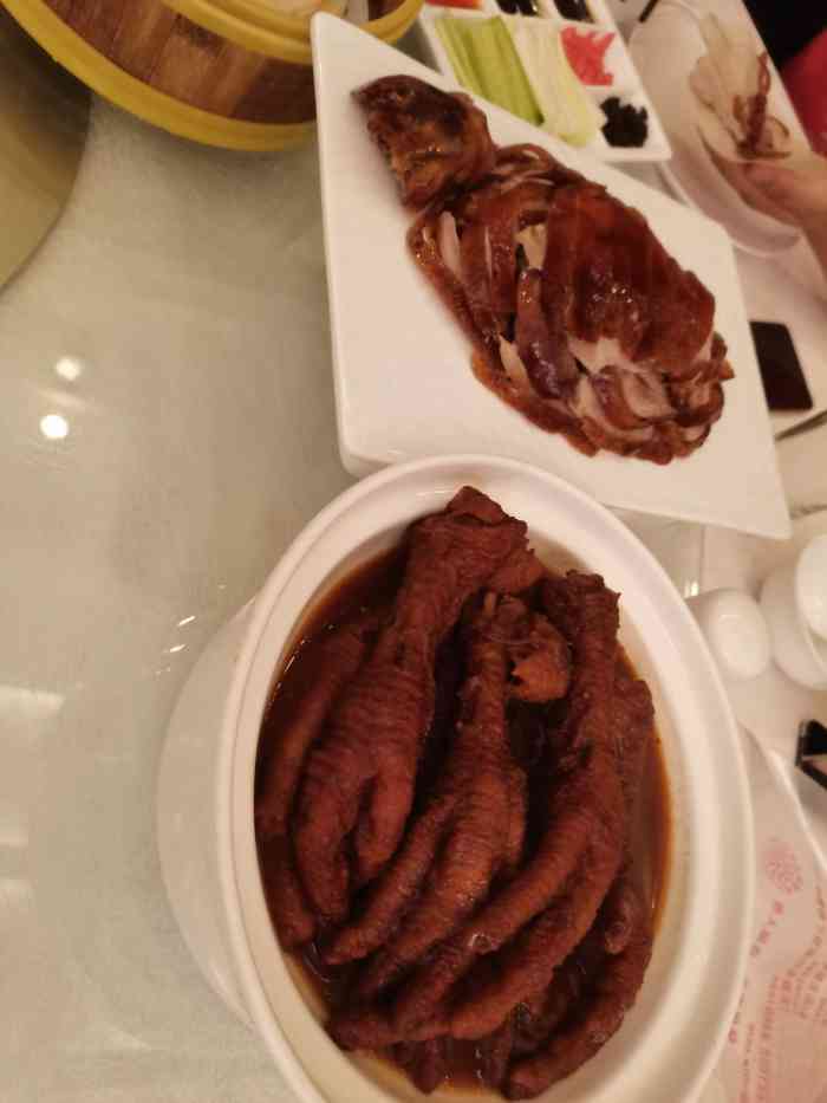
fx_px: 828
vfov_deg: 67.3
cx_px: 414
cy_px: 552
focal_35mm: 26
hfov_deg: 53.1
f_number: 1.8
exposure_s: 1/100
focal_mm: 5.58
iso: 640
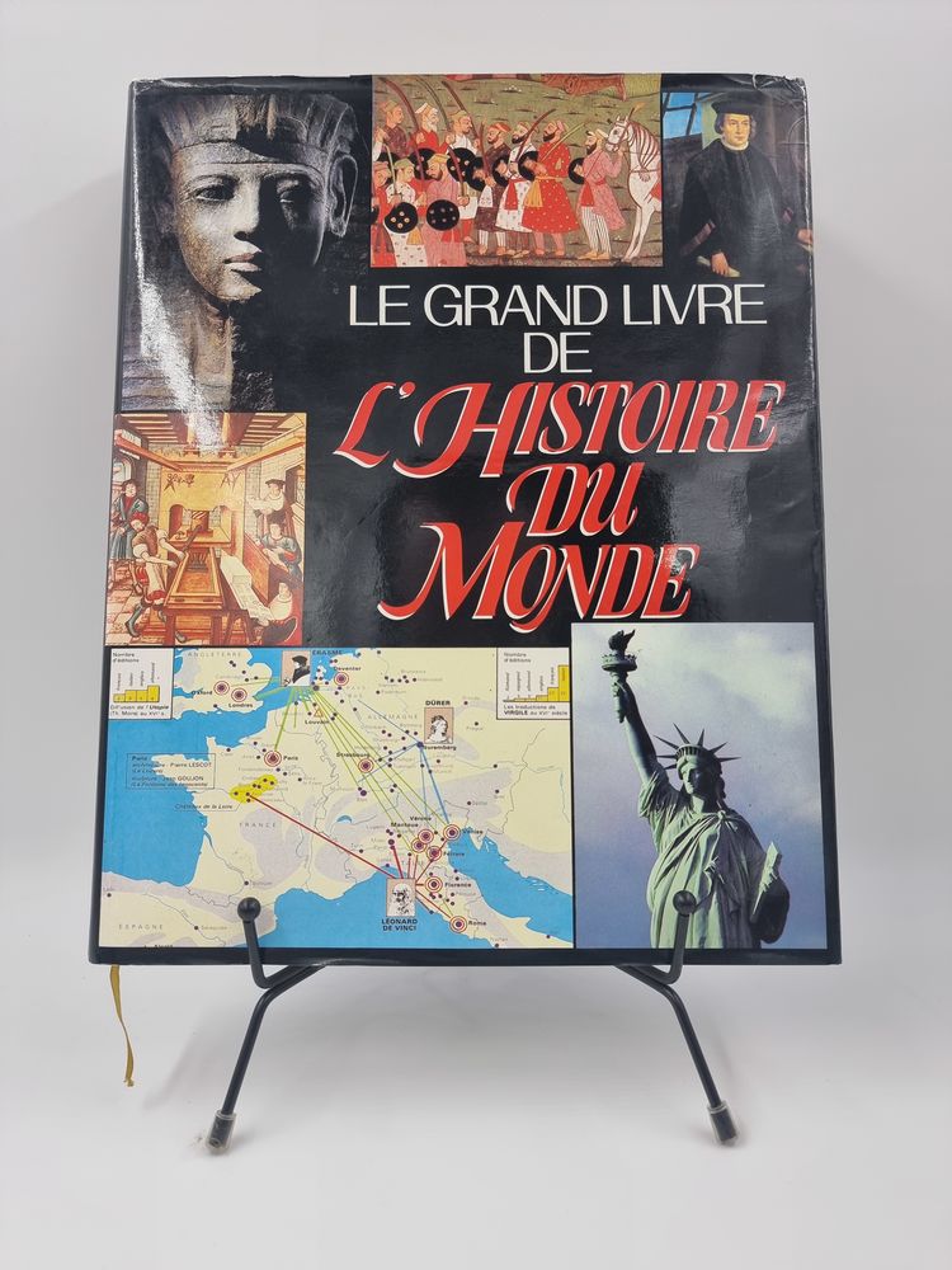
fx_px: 880
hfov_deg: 56.8
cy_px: 635
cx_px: 476
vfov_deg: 71.6
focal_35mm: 24
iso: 50
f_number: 1.8
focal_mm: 6.7
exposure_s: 1/120
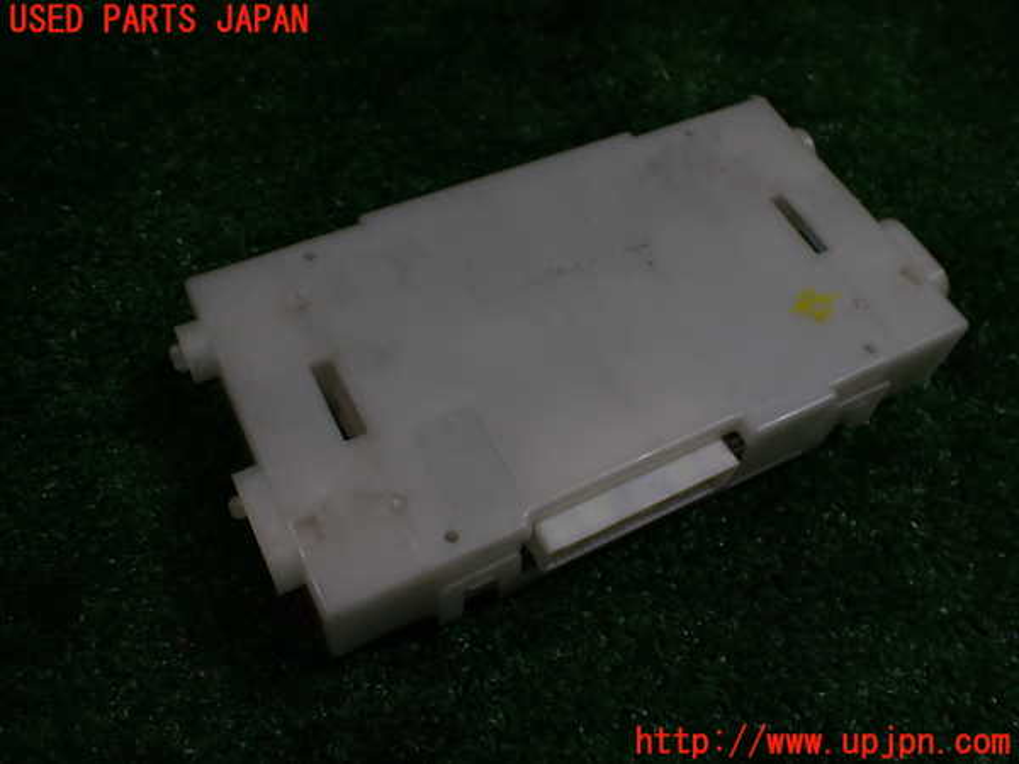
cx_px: 510
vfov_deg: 46.8
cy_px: 382
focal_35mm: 30
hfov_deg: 60.0
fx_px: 883
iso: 100
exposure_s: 1/125
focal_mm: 5.4
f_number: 2.3
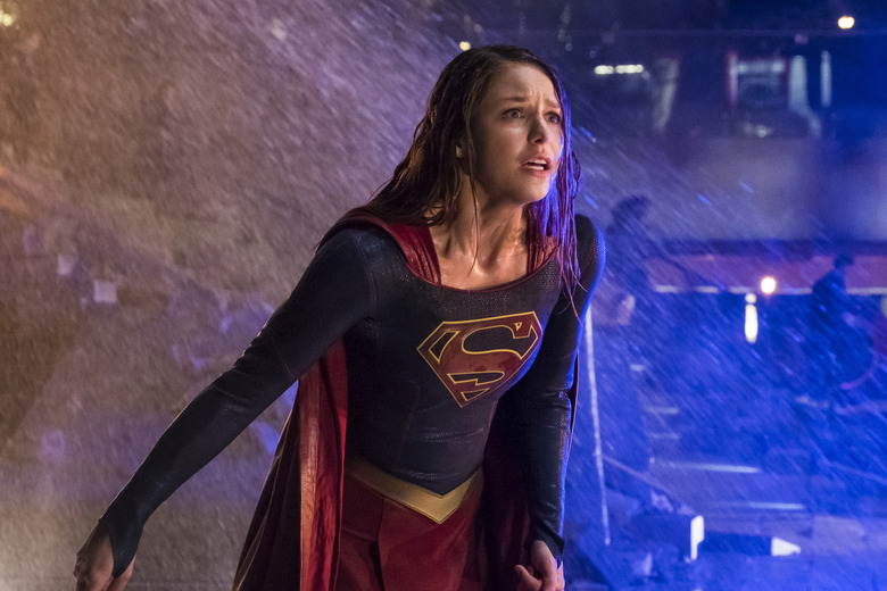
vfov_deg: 20.0
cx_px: 444
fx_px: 1675
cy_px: 296
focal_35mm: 68
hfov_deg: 29.7
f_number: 4
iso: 8000
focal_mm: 45.5
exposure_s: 1/200
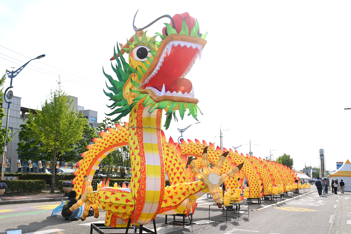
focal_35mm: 32
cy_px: 117
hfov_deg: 58.7
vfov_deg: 41.1
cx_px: 176
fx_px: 312
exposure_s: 1/250
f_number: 6.3
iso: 100
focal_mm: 32
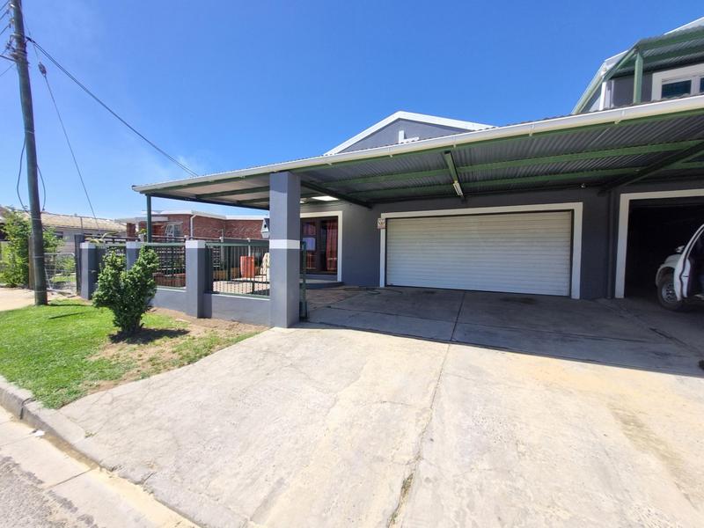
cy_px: 264
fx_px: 264
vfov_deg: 89.9
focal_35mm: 13
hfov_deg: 106.2
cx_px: 352
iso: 50
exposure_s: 1/1048
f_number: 2.2
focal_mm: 1.74
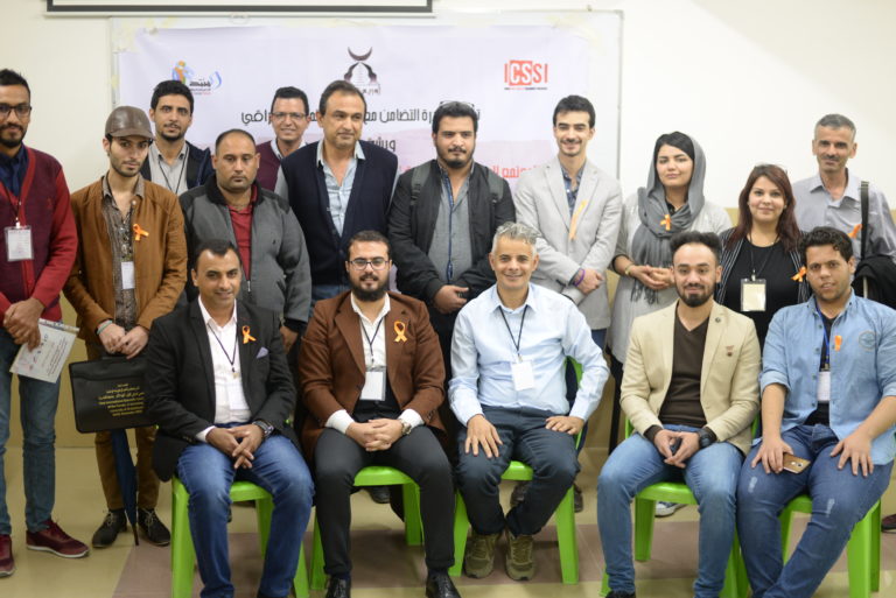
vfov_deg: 27.0
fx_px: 1245
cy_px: 299
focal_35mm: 50
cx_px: 448
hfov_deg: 39.6
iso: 640
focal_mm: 50
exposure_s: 1/80
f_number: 1.8
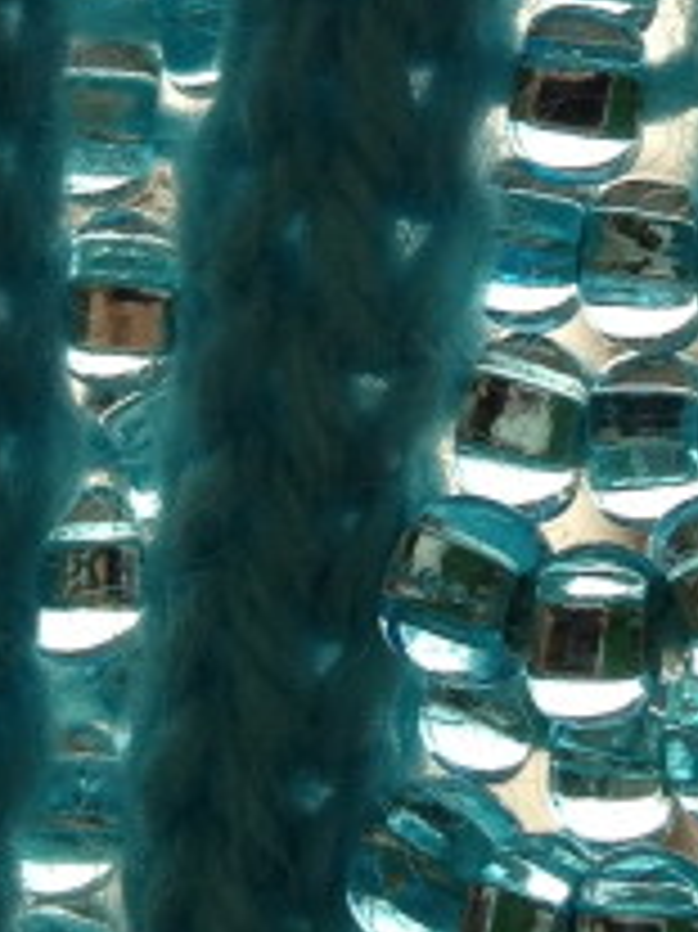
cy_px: -459
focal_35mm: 173
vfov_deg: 11.0
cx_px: 360
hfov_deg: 8.6
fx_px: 4656
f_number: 2.4
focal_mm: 4.28
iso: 50
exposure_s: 1/124
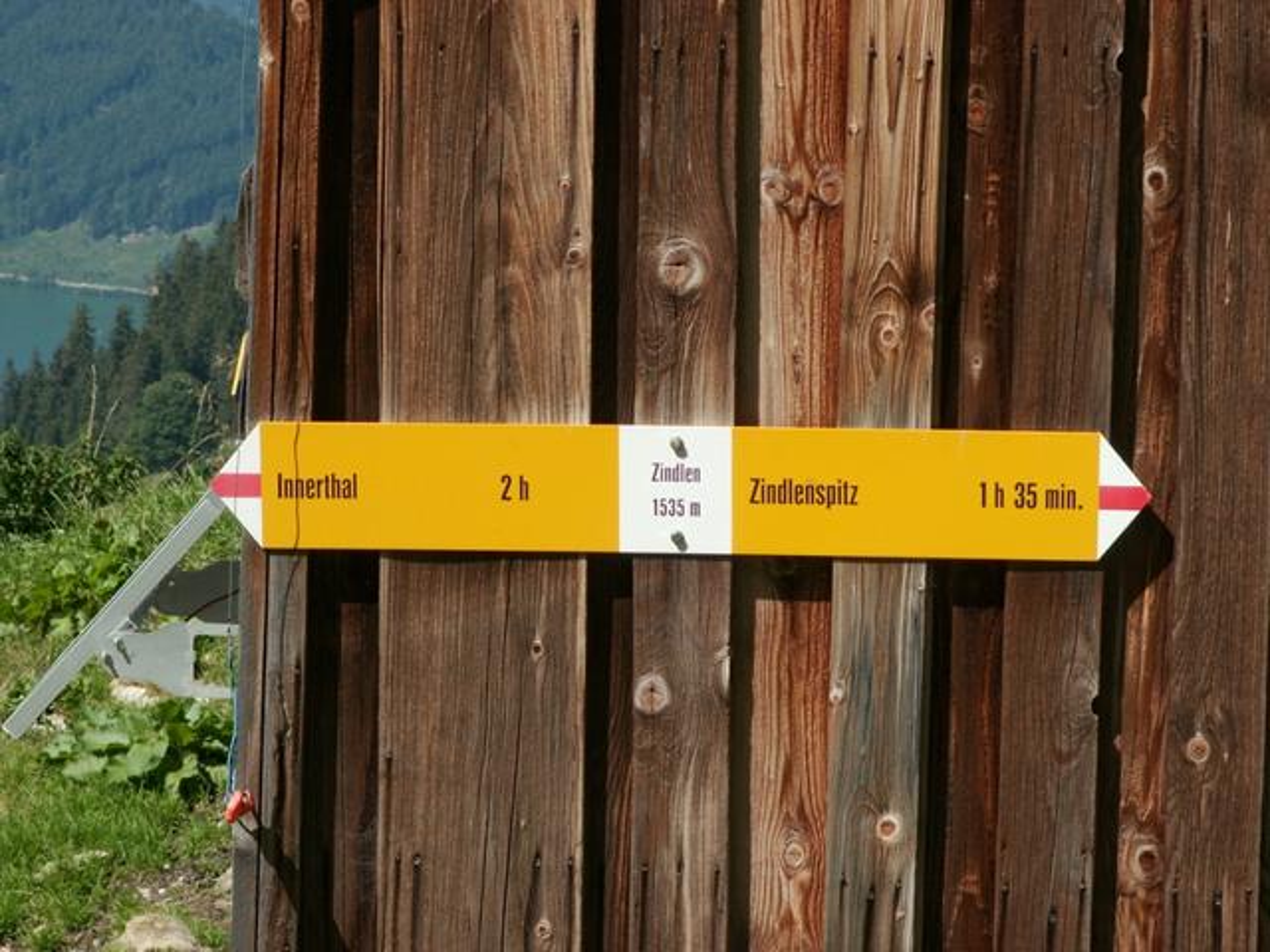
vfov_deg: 10.2
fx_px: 5356
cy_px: 476
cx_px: 635
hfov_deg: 13.5
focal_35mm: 146
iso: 50
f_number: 5
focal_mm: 23.88
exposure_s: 1/320
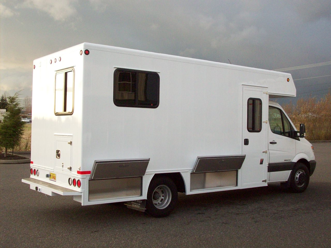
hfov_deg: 41.2
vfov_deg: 31.5
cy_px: 124
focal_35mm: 46
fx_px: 440
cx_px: 166
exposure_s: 1/236
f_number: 3.1
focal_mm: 7.6
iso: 200
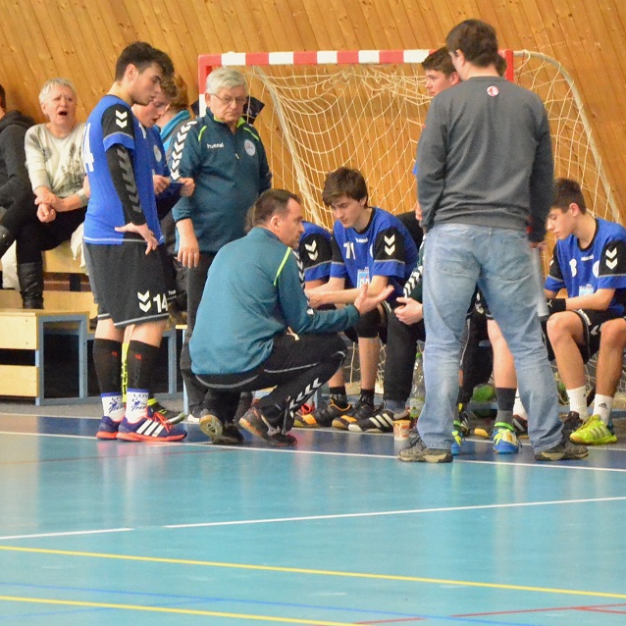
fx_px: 5152
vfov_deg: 7.0
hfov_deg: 6.9
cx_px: 450
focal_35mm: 252
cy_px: 271
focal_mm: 105
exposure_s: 1/80
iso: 6400
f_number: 5.6
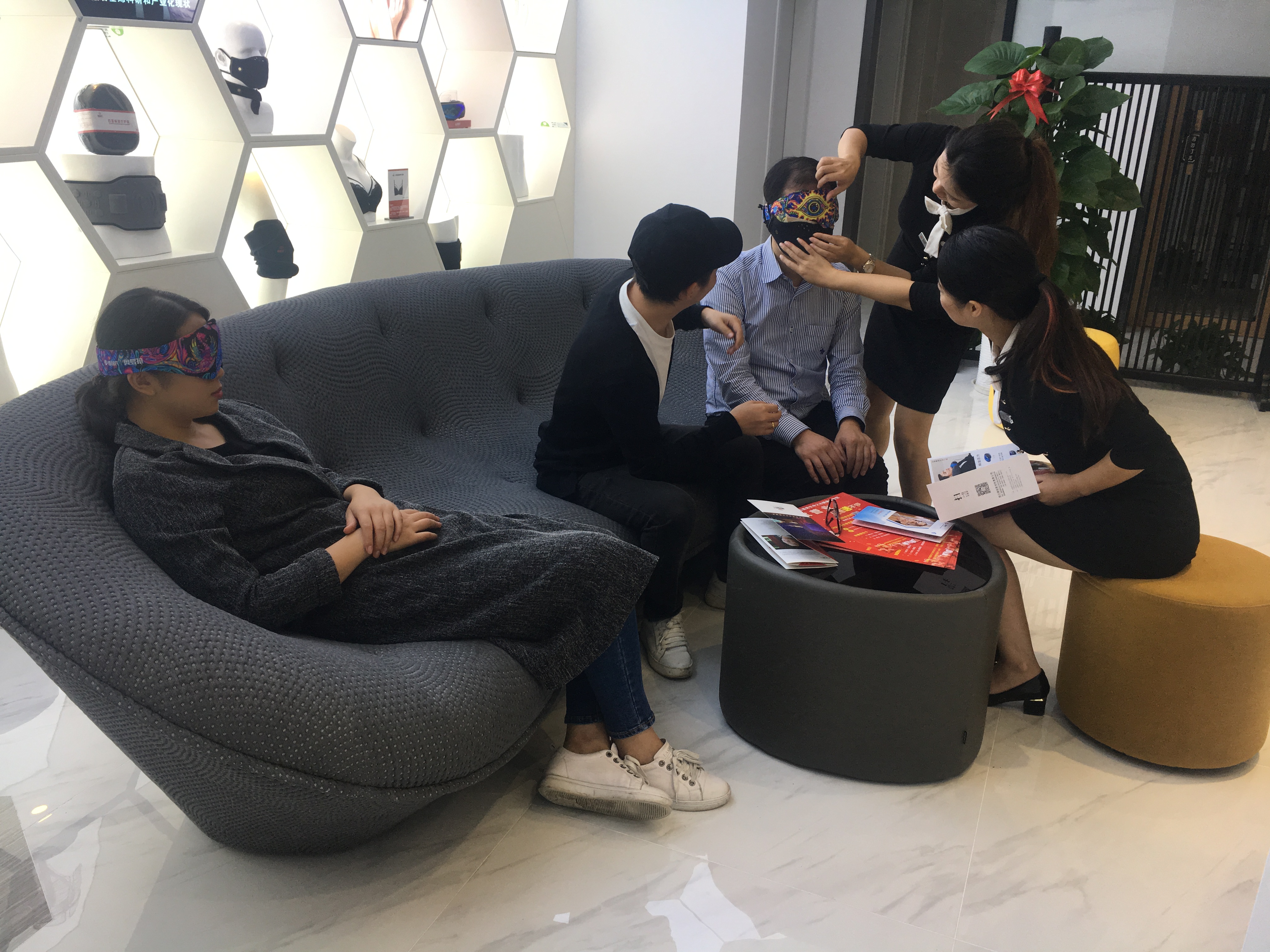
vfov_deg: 48.2
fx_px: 1064
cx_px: 635
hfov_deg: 61.7
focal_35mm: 29
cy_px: 476
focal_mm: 4.15
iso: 40
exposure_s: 1/100
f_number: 2.2
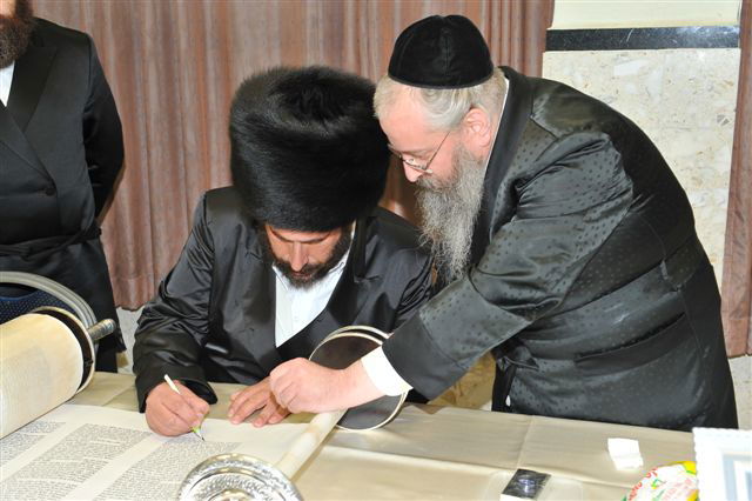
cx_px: 376
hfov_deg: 41.1
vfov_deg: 28.0
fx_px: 1002
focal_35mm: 48
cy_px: 250
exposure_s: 1/60
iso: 500
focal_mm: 48
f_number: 7.1
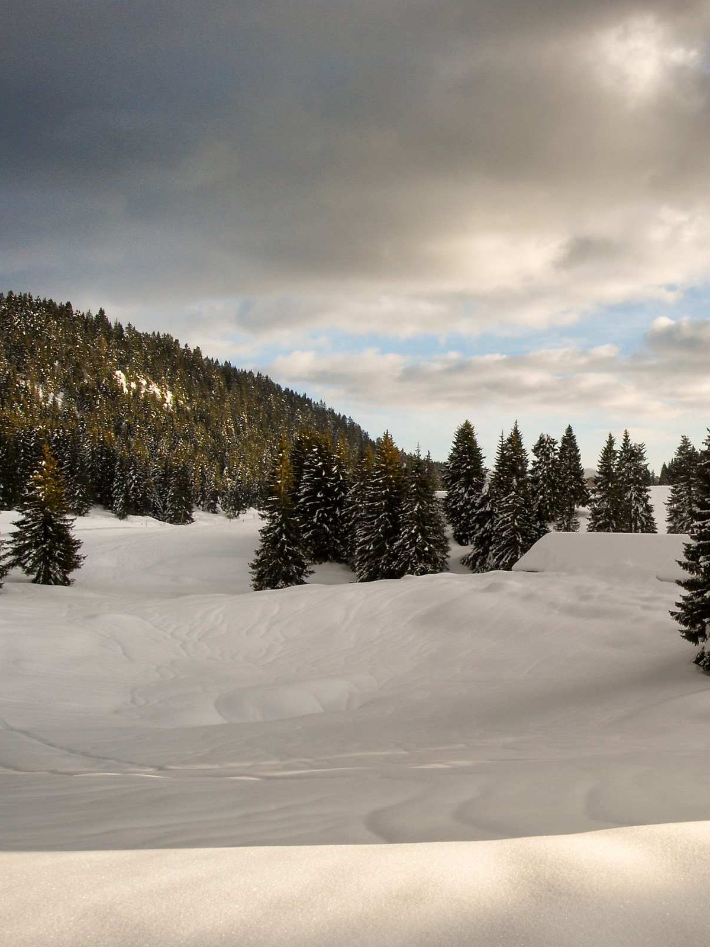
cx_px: 699
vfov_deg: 47.9
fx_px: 1067
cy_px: 475
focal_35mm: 39
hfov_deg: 33.8
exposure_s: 1/125
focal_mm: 18
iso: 200
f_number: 13
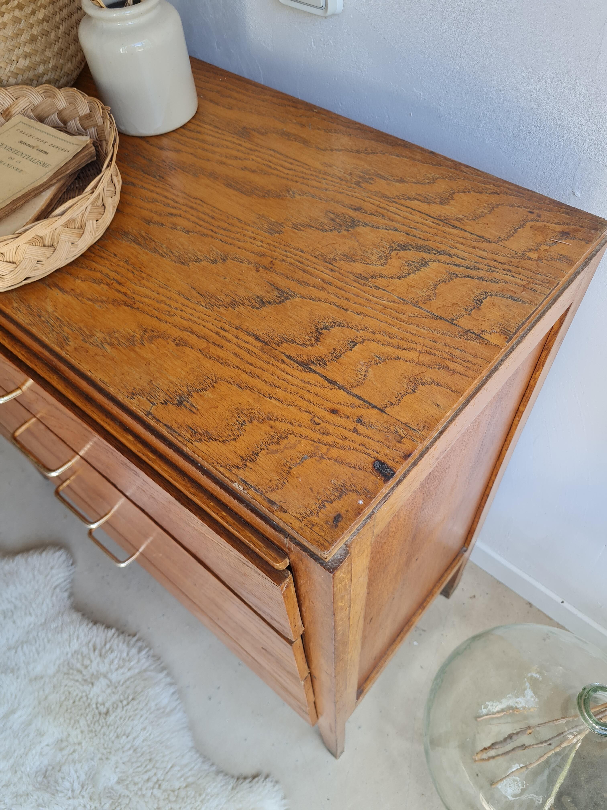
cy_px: 405
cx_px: 304
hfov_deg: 53.1
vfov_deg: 67.3
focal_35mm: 26
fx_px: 608
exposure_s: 1/100
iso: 50
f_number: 1.8
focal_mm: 5.4
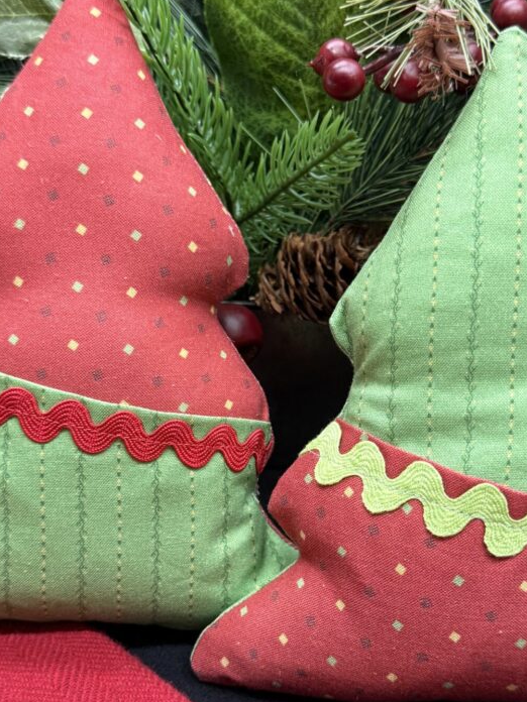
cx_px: 276
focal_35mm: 46
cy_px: 408
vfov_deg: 41.1
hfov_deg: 31.5
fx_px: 934
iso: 320
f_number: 1.78
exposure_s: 1/60
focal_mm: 6.76
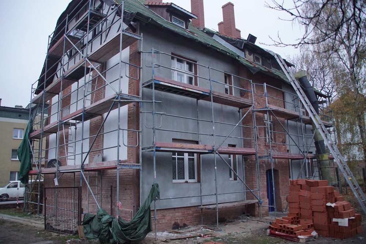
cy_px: 122
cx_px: 183
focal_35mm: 27
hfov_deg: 67.4
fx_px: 275
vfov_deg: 47.9
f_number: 3.5
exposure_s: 1/160
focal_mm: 18
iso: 2000
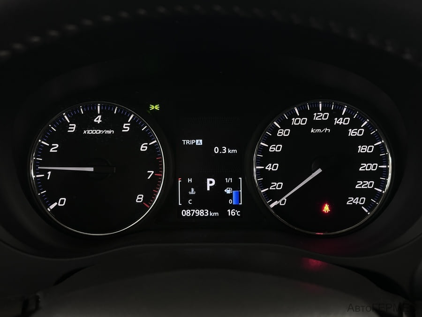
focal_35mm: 48
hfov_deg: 39.7
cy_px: 158
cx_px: 211
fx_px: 585
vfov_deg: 30.3
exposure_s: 1/33
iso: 200
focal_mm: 6.86
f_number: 1.78
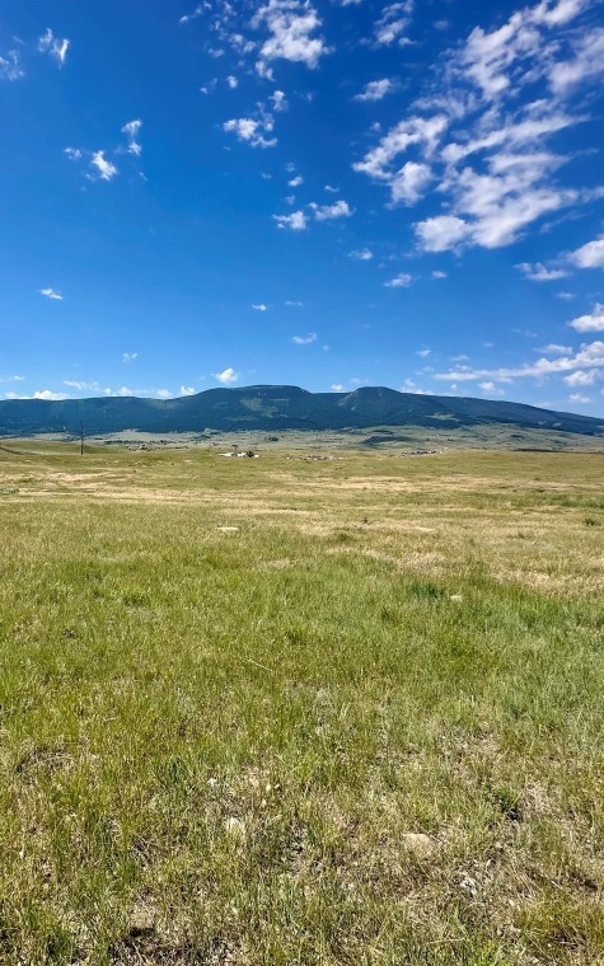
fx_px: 527
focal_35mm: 20
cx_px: 84
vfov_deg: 85.1
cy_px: 484
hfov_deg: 53.7
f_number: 2.2
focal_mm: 2.22
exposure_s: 1/2451
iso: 50
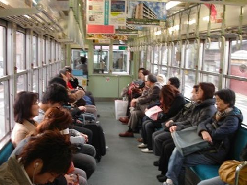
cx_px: 119
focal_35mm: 48
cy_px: 113
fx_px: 342
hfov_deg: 39.7
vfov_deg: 30.2
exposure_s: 1/45
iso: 100
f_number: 3.5
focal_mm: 7.8
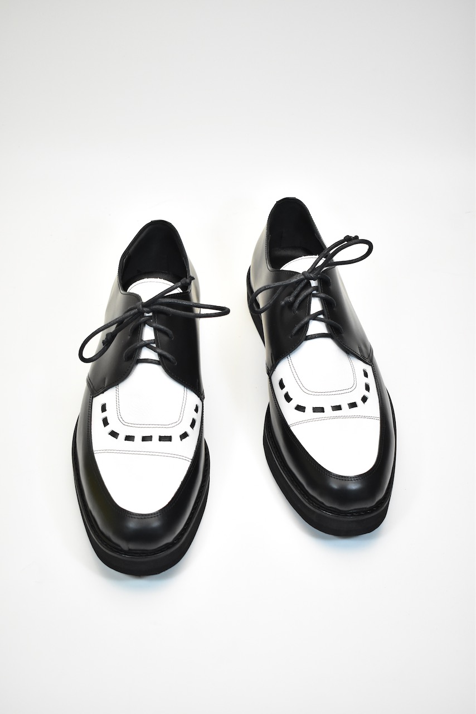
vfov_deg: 37.8
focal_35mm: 52
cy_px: 357
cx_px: 238
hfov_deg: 25.8
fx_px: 1041
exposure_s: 1/640
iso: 1600
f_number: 5.6
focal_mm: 35
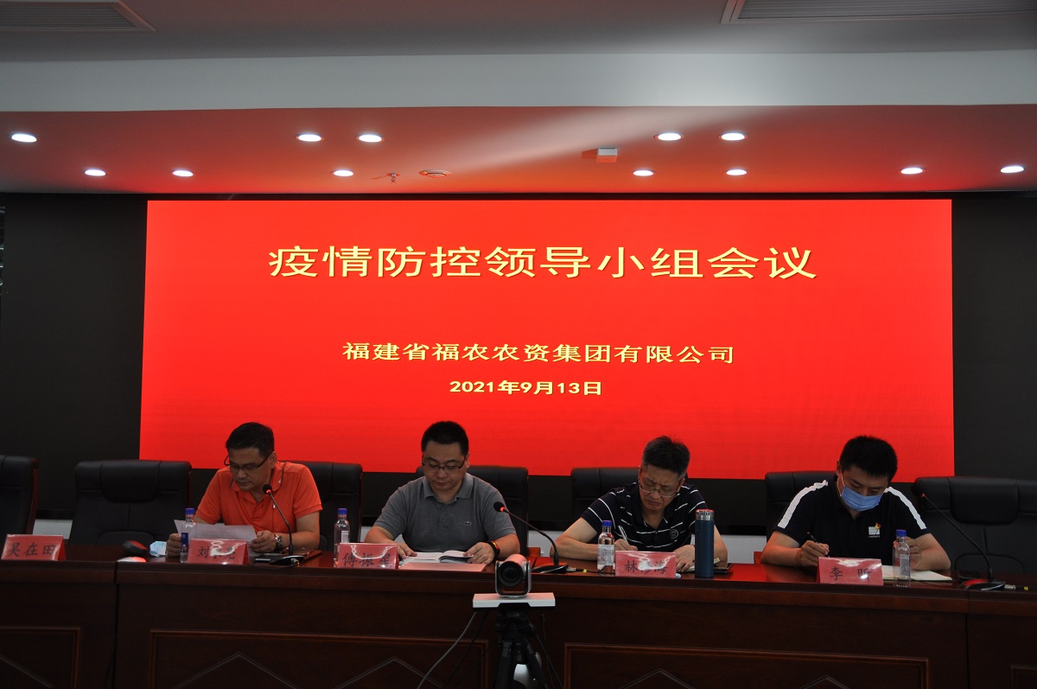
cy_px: 344
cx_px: 518
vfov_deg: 35.4
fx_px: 1079
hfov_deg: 51.3
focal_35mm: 38
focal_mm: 25
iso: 400
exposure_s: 1/80
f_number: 4.5
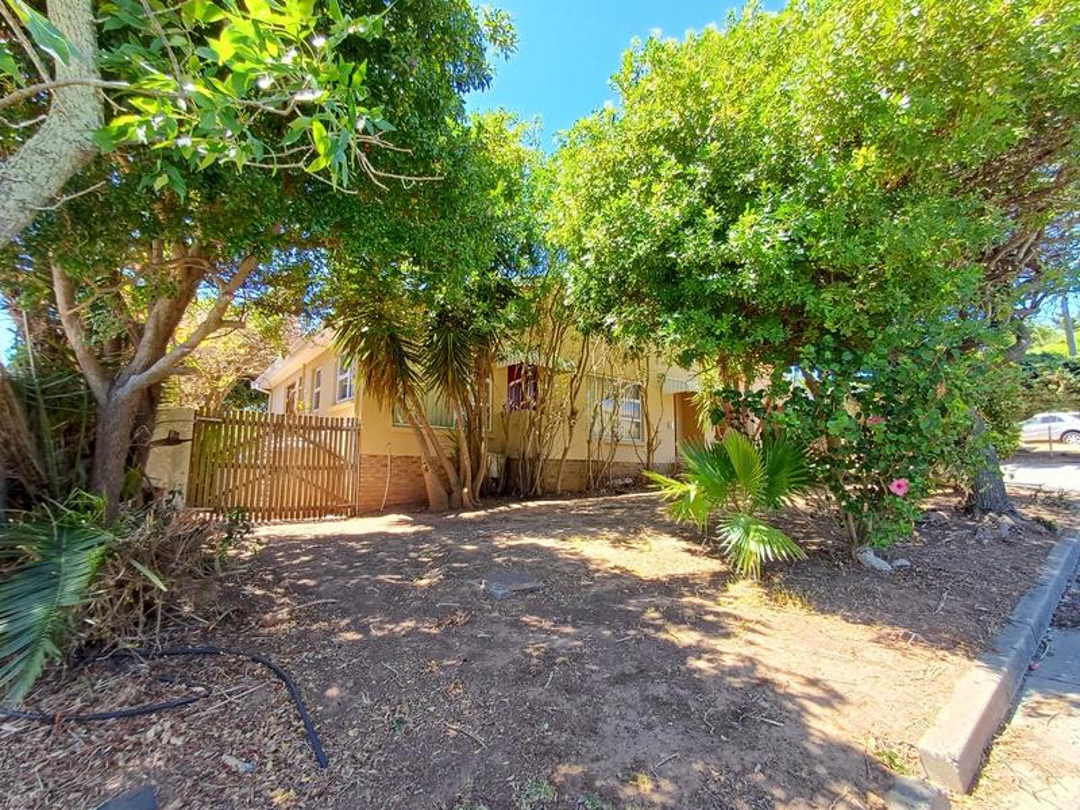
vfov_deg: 78.1
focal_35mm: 16
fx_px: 499
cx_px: 540
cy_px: 405
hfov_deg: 94.5
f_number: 2.2
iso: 40
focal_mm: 1.64
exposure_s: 1/124
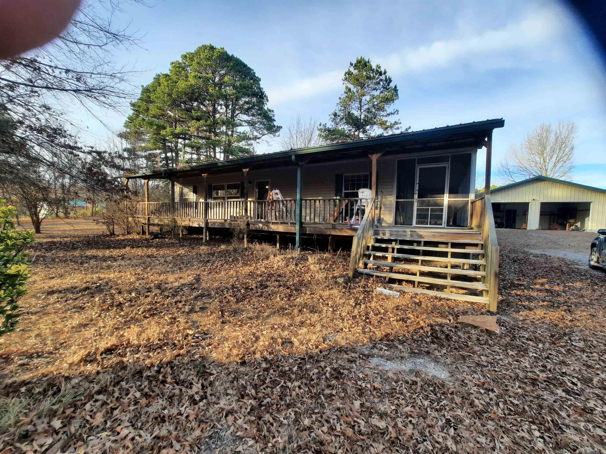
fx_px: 228
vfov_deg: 89.9
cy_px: 227
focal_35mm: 13
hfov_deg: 106.2
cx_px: 303
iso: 40
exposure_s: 1/447
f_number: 2.2
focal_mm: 1.74
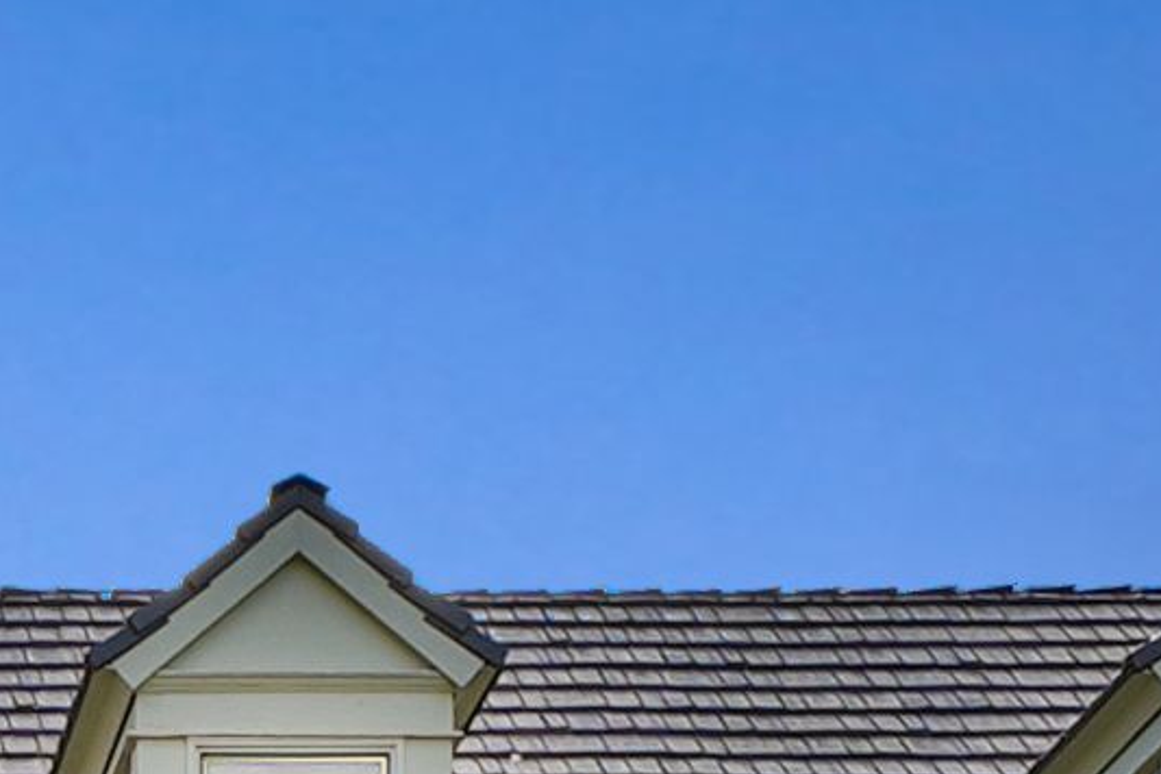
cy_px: 2329
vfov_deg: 8.2
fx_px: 4611
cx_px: -576
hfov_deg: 13.5
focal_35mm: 143
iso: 80
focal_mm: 18
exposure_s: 1/125
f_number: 8
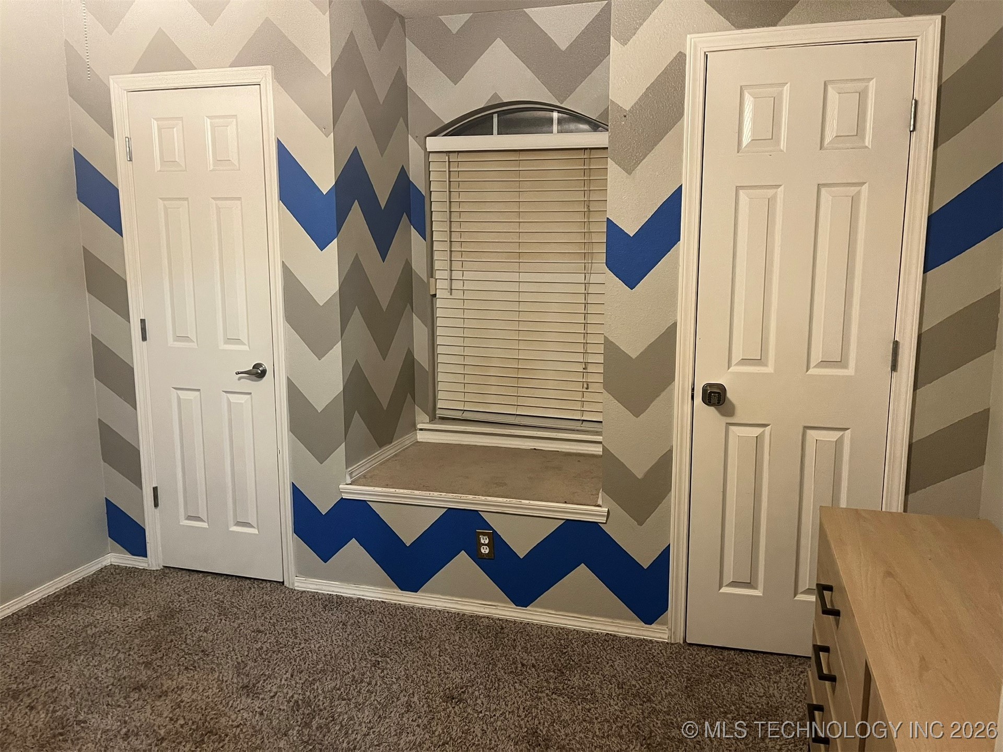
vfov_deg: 53.1
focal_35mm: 26
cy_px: 376
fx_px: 753
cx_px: 502
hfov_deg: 67.3
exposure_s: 1/60
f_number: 1.6
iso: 500
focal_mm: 5.1
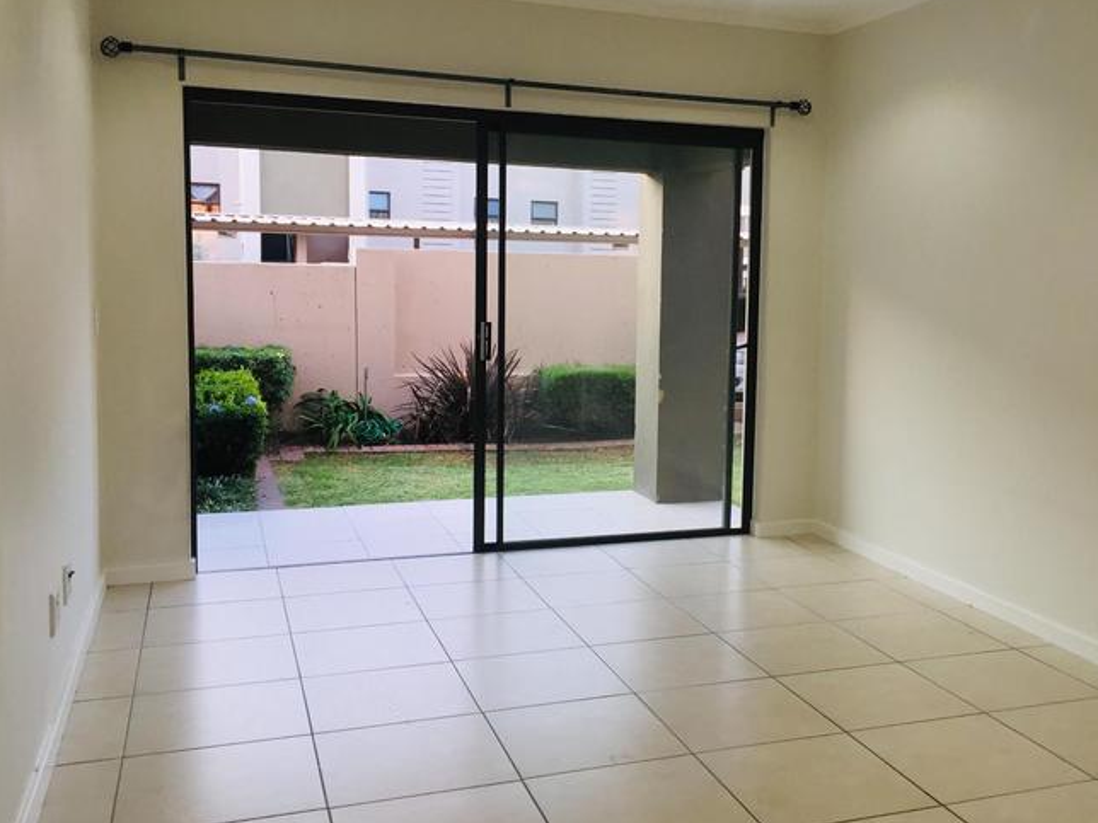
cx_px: 675
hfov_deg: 50.9
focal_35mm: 36
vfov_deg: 39.6
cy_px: 383
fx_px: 1142
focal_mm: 4.15
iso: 32
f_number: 2.2
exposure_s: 1/33
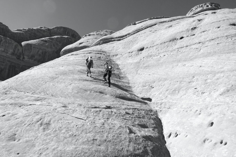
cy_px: 78
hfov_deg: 73.7
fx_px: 157
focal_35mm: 24
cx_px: 118
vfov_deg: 53.1
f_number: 11
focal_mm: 8.8
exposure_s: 1/400
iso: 250
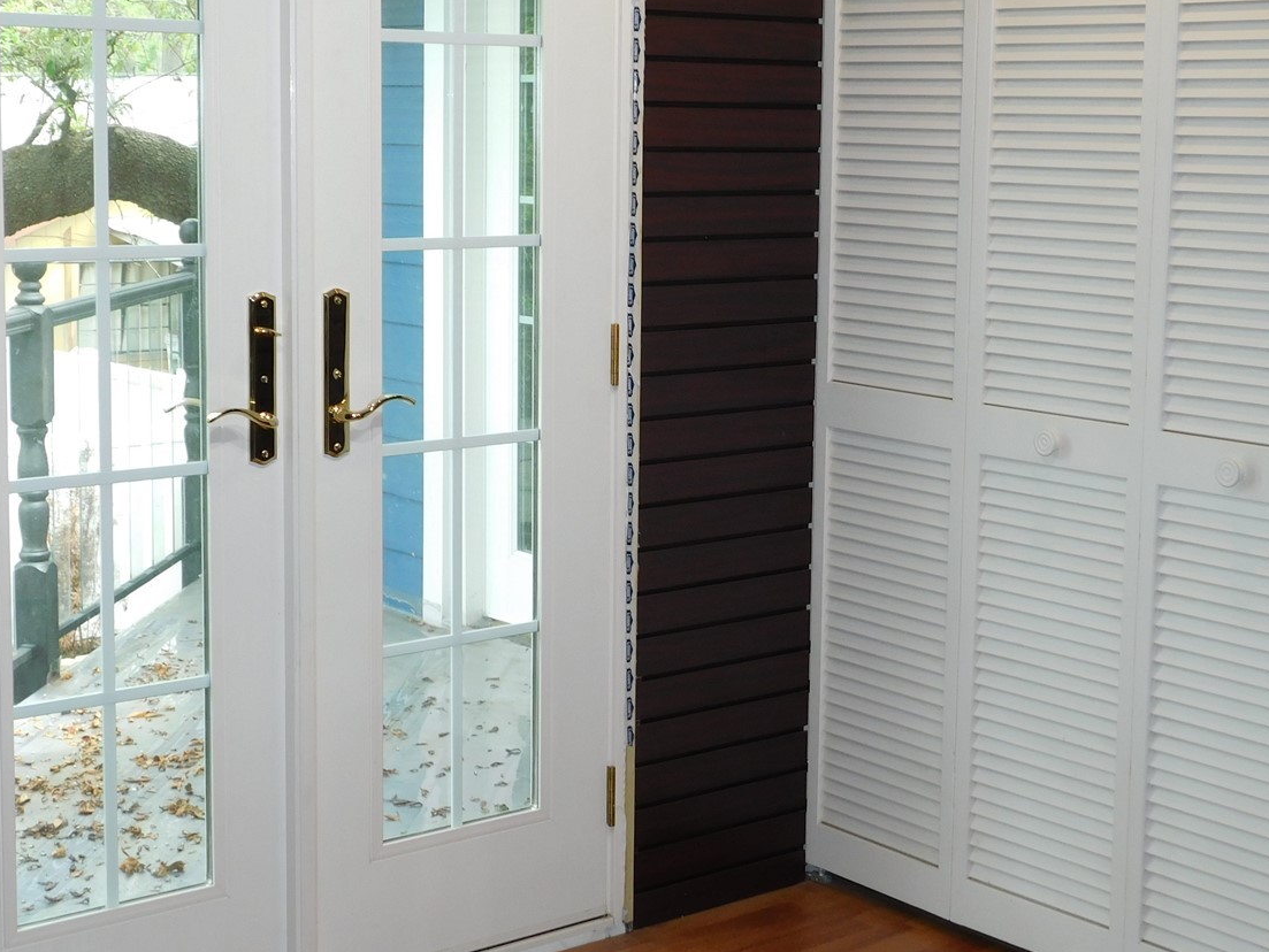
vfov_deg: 25.2
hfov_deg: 33.2
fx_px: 2127
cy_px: 392
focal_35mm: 58
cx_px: 685
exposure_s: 1/30
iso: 140
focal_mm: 7.1
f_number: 3.6
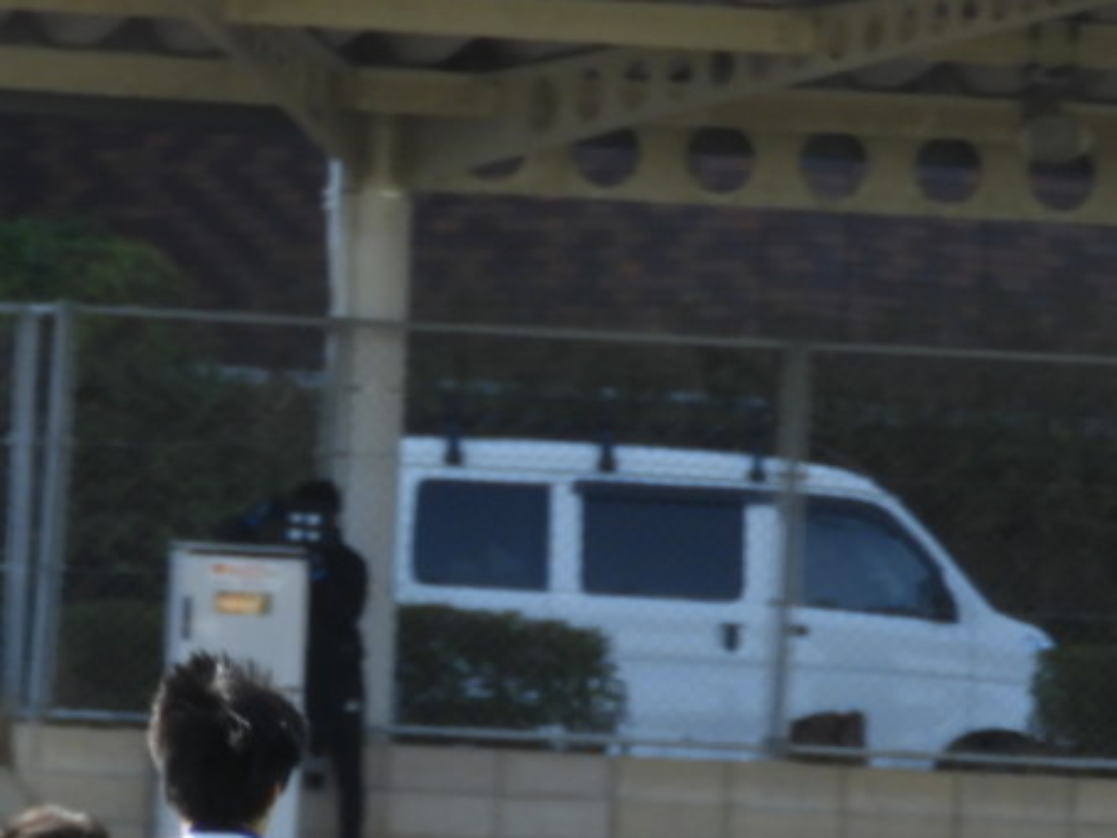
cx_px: -375
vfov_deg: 1.9
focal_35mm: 794
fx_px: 25628
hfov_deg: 2.5
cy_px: 1008
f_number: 5.5
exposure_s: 1/200
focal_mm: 44.8
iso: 100
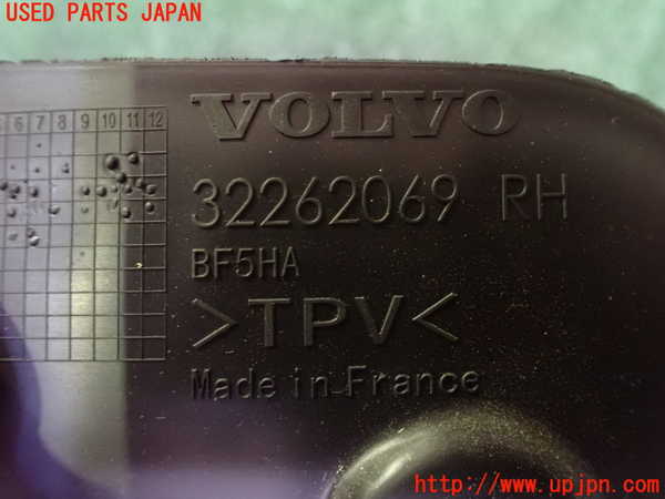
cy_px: 250
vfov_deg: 46.8
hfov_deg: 60.0
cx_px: 332
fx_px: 576
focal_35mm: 30
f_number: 2.3
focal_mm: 5.4
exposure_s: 1/25
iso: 1600
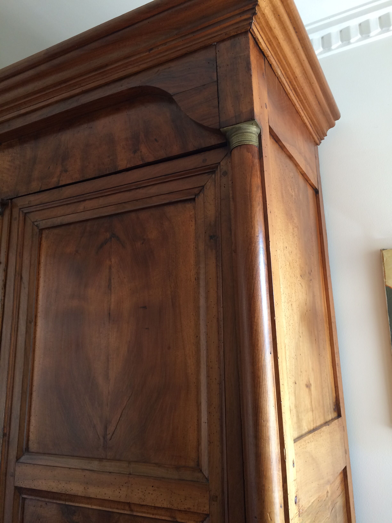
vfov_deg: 61.7
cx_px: 196
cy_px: 262
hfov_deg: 48.2
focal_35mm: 29
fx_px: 438
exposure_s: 1/33
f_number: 2.2
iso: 100
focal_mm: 4.15
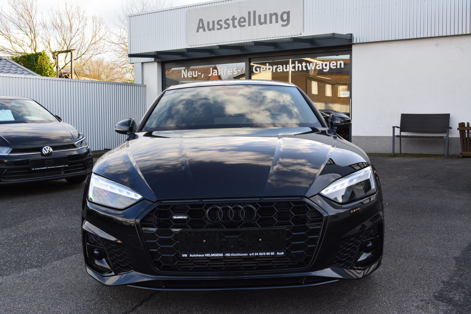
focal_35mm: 38
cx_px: 236
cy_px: 157
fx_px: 491
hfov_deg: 51.3
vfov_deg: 35.5
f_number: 10
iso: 400
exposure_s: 1/60
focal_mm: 25
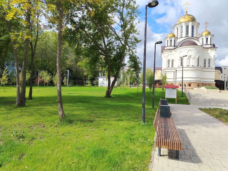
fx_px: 158
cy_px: 86
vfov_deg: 56.8
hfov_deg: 71.6
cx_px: 114
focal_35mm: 24
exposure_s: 1/982
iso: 100
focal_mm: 5.25
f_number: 1.75
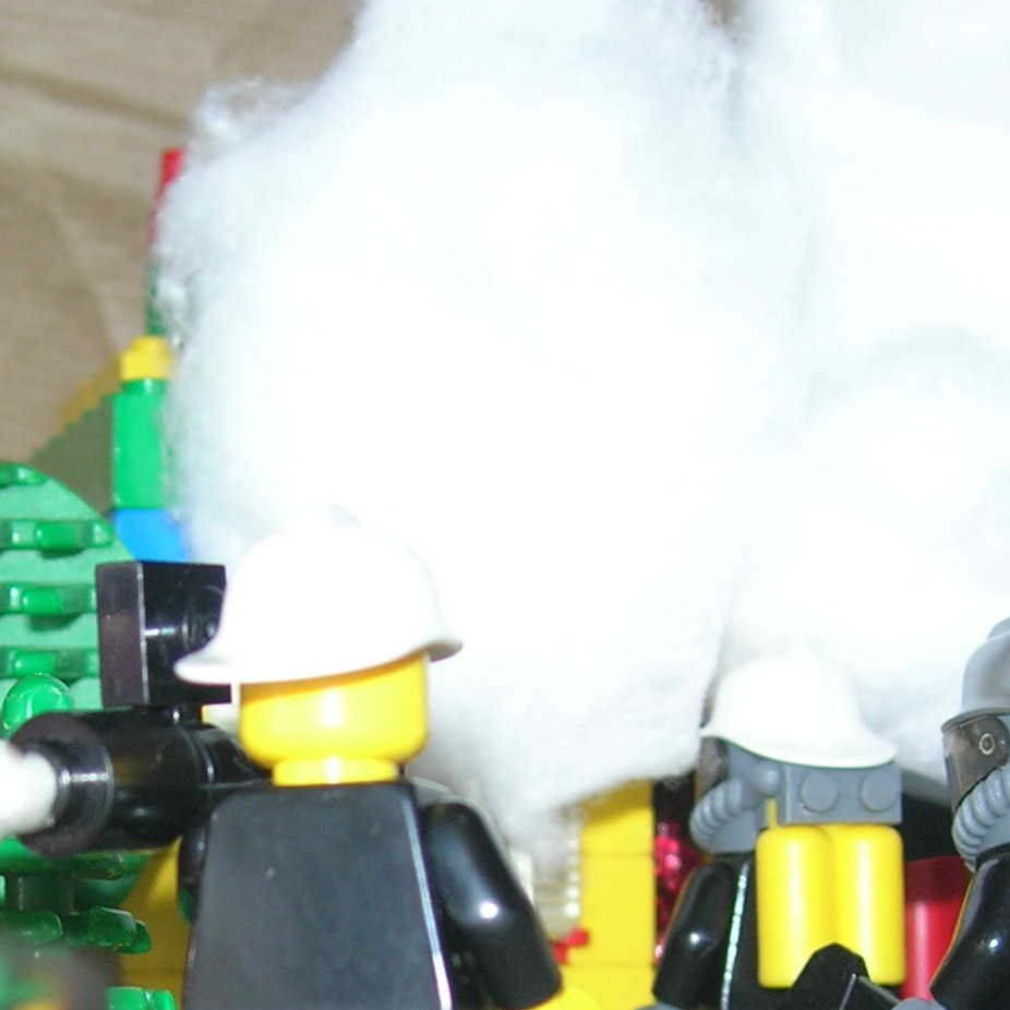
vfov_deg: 18.1
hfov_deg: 18.5
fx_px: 3103
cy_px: 987
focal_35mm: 94
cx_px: 366
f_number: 2.8
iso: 64
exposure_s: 1/60.1
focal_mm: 7.8
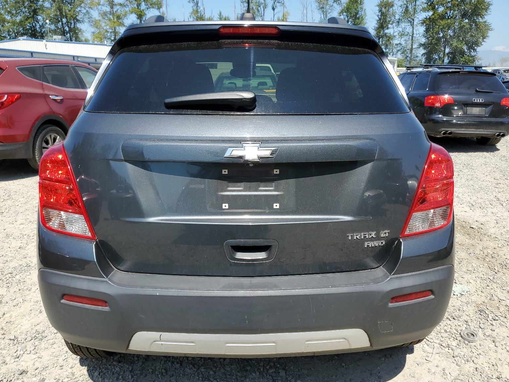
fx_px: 397
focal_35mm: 27
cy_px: 188
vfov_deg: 51.4
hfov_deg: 65.3
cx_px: 246
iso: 50
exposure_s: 1/2000
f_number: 1.5
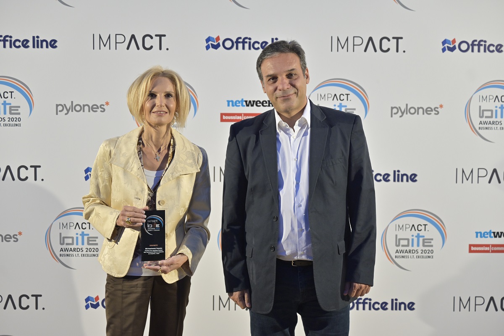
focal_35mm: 70
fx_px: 980
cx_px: 252
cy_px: 168
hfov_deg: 28.8
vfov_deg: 19.5
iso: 1000
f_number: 2.8
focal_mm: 70
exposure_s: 1/320
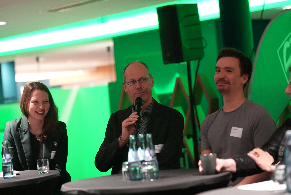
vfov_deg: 13.7
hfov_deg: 20.4
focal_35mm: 100
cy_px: 98
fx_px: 809
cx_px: 146
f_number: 2.8
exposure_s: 1/320
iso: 10000
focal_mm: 100
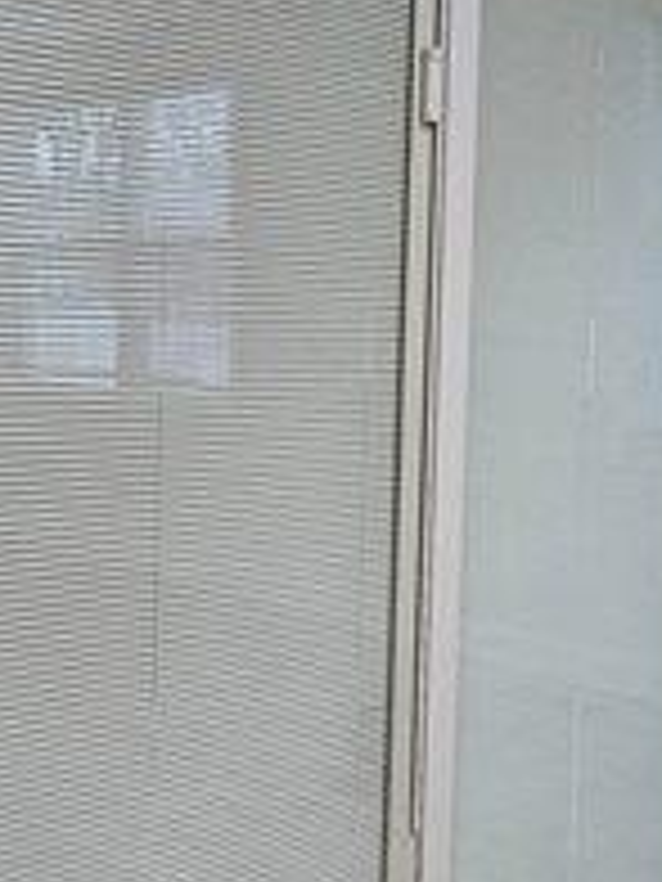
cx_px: 495
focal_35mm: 51
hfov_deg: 28.2
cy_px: 392
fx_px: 1300
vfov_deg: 37.4
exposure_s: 1/60
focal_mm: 2.2
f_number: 2.2
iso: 320
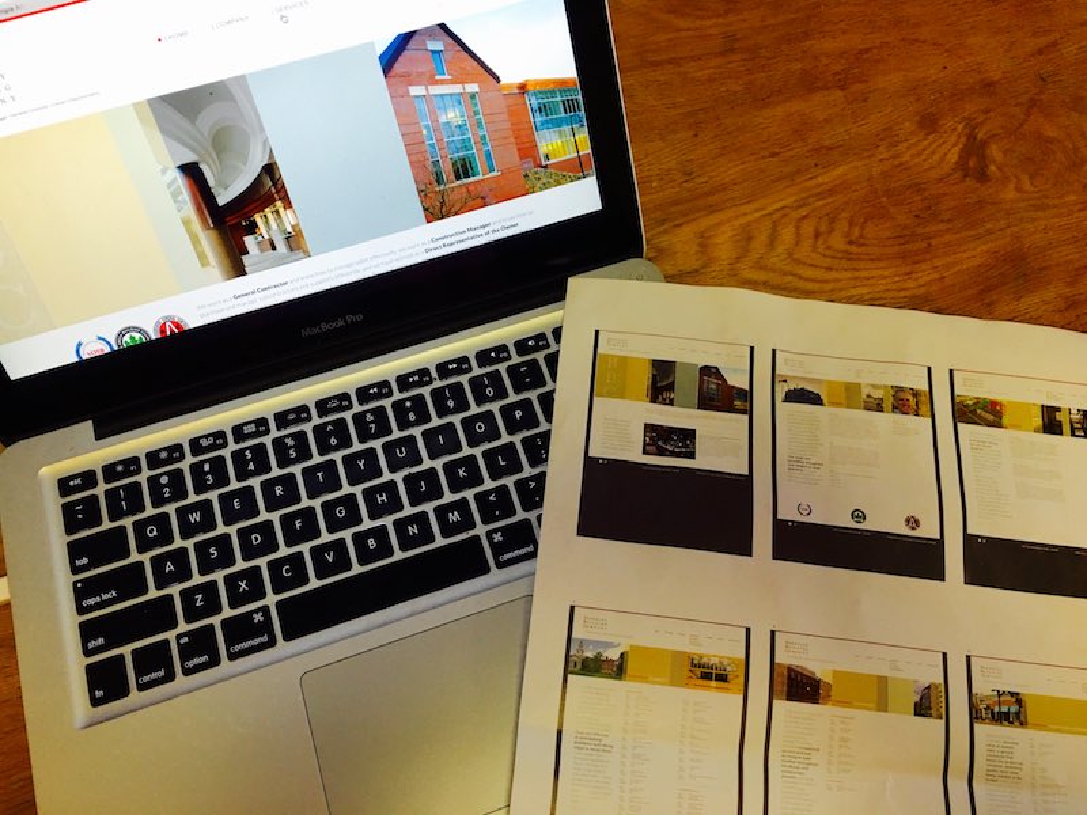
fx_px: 911
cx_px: 544
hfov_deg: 61.7
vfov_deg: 48.2
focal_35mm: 29
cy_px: 408
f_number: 2.2
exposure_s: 1/15
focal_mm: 4.15
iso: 50
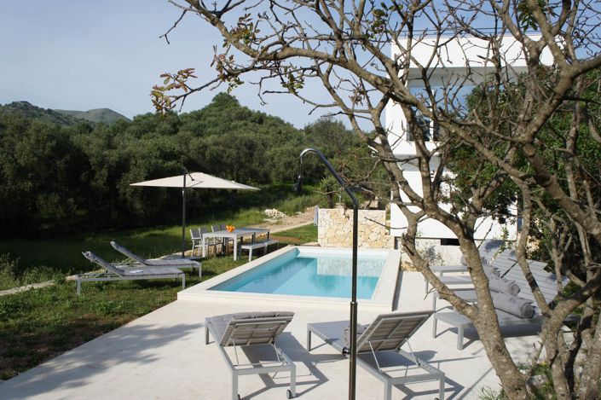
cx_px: 300
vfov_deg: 41.7
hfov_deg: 59.5
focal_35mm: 32
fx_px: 525
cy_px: 200
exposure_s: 1/500
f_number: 8
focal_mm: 21
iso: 200
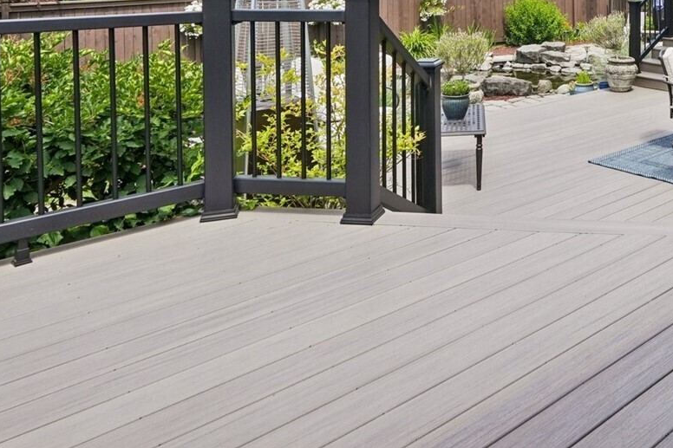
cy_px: -39
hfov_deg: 48.6
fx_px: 654
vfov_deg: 33.3
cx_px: 608
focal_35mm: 35
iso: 400
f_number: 8
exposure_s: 1/640
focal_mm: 16
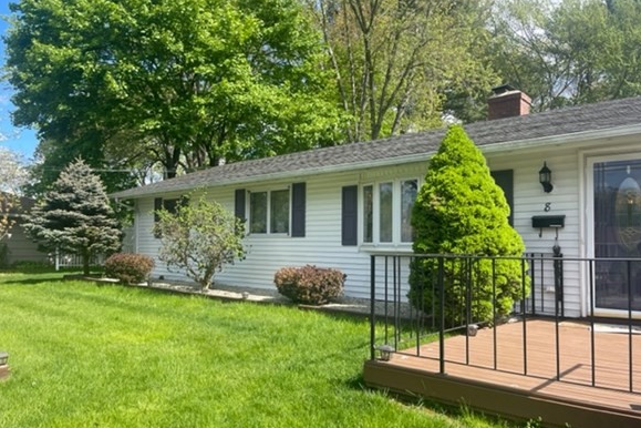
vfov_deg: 46.4
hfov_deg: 65.5
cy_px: 228
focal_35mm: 28
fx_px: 499
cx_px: 313
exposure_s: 1/1439
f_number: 1.6
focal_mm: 5.1
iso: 32
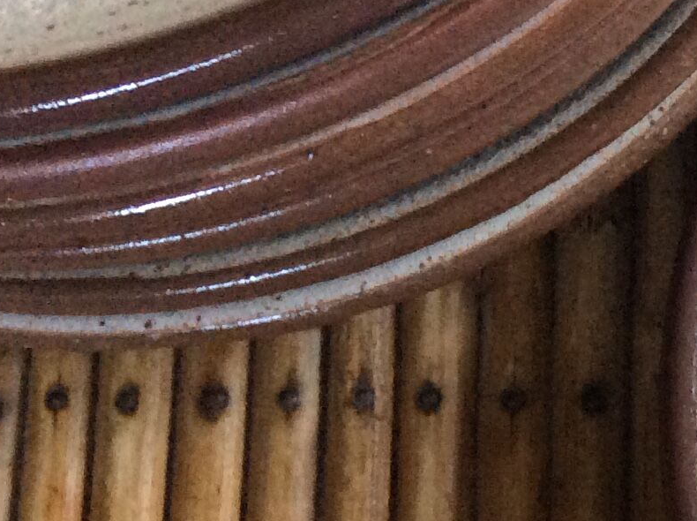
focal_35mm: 105
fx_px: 2111
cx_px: 1090
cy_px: 507
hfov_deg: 16.8
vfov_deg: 13.9
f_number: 2.4
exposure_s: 1/25
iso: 160
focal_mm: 3.3
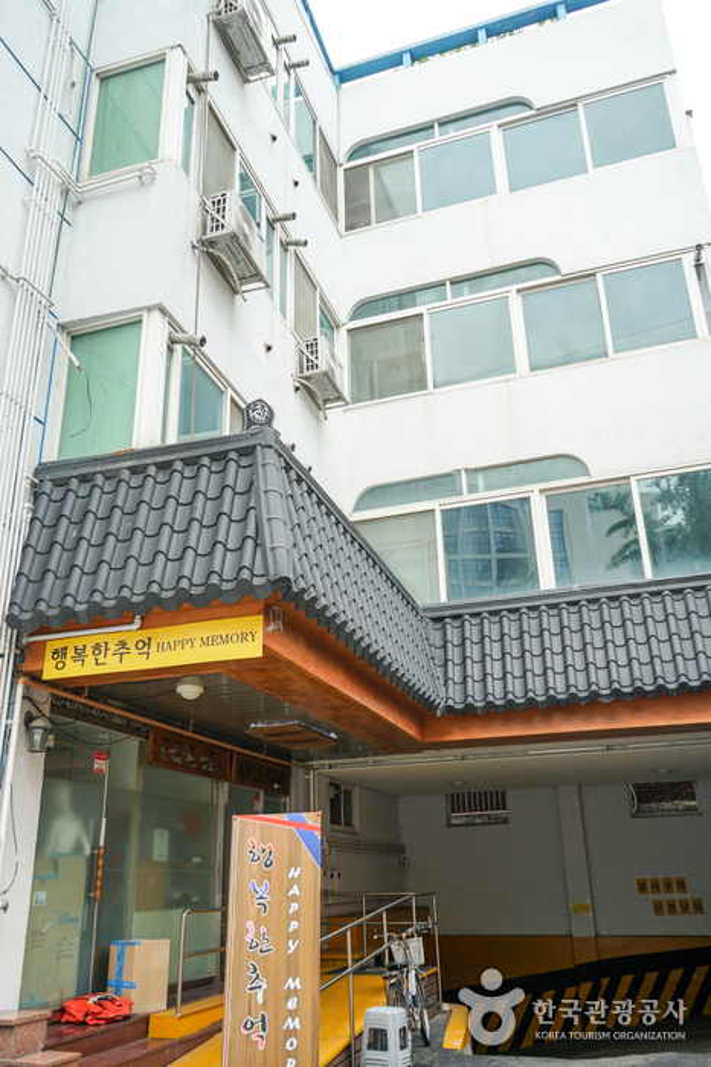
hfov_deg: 45.0
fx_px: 859
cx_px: 356
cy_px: 534
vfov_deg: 63.7
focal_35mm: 29
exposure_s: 1/80
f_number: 6.3
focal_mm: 29
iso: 100
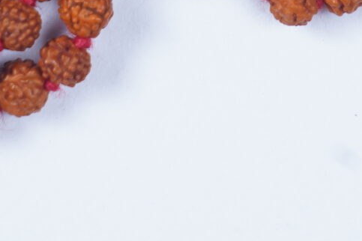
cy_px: -287
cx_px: 264
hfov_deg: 6.5
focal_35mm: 318
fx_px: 3197
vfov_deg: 4.3
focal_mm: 60
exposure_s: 1/125
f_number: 9
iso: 100
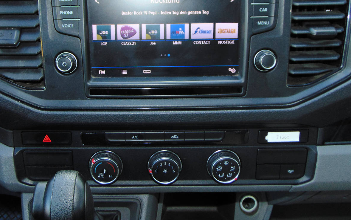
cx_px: 142
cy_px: 77
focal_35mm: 36
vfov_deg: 35.1
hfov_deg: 53.7
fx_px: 344
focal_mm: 4.5
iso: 80
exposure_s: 1/30
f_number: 3
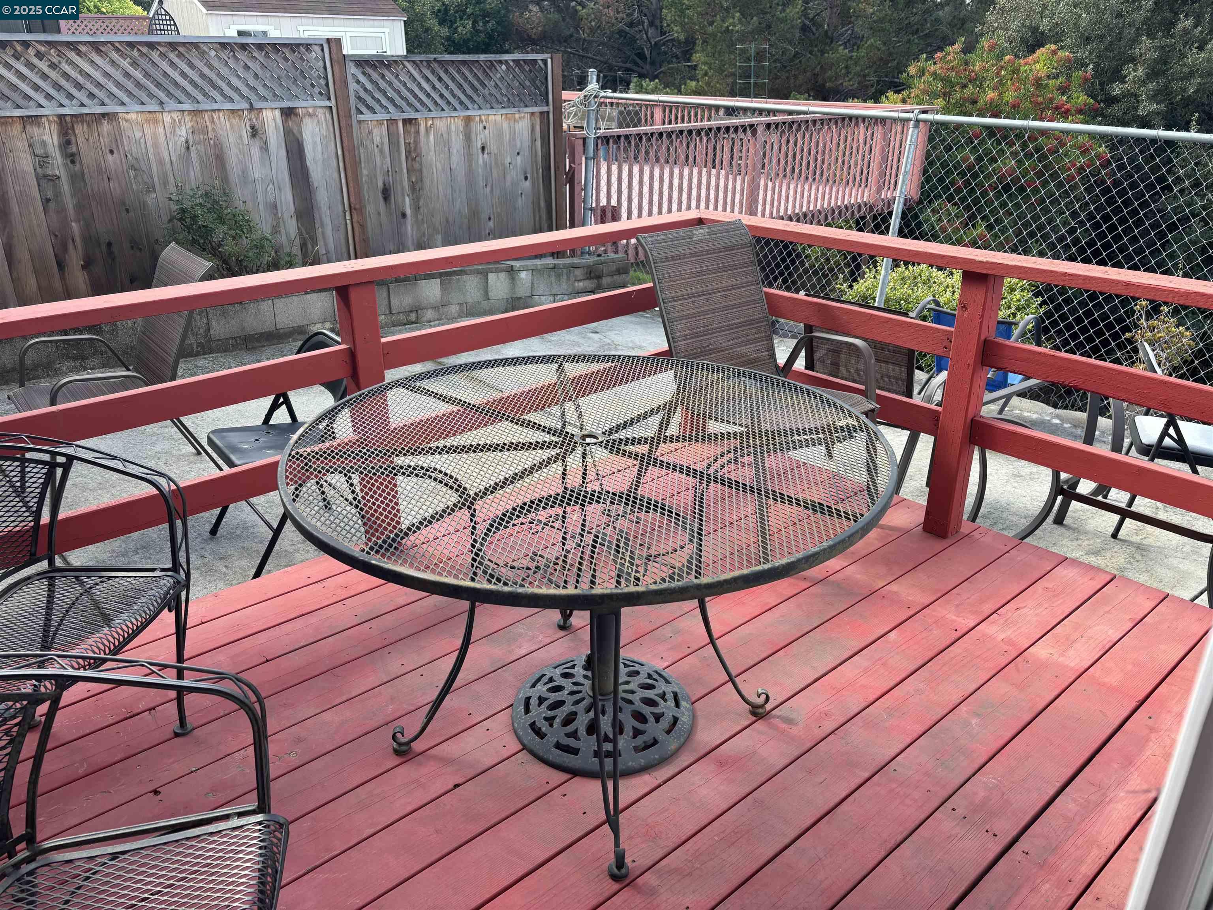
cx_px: 606
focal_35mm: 26
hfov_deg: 67.3
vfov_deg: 53.1
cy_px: 455
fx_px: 911
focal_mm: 5.96
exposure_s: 1/464
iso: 50
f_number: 1.6
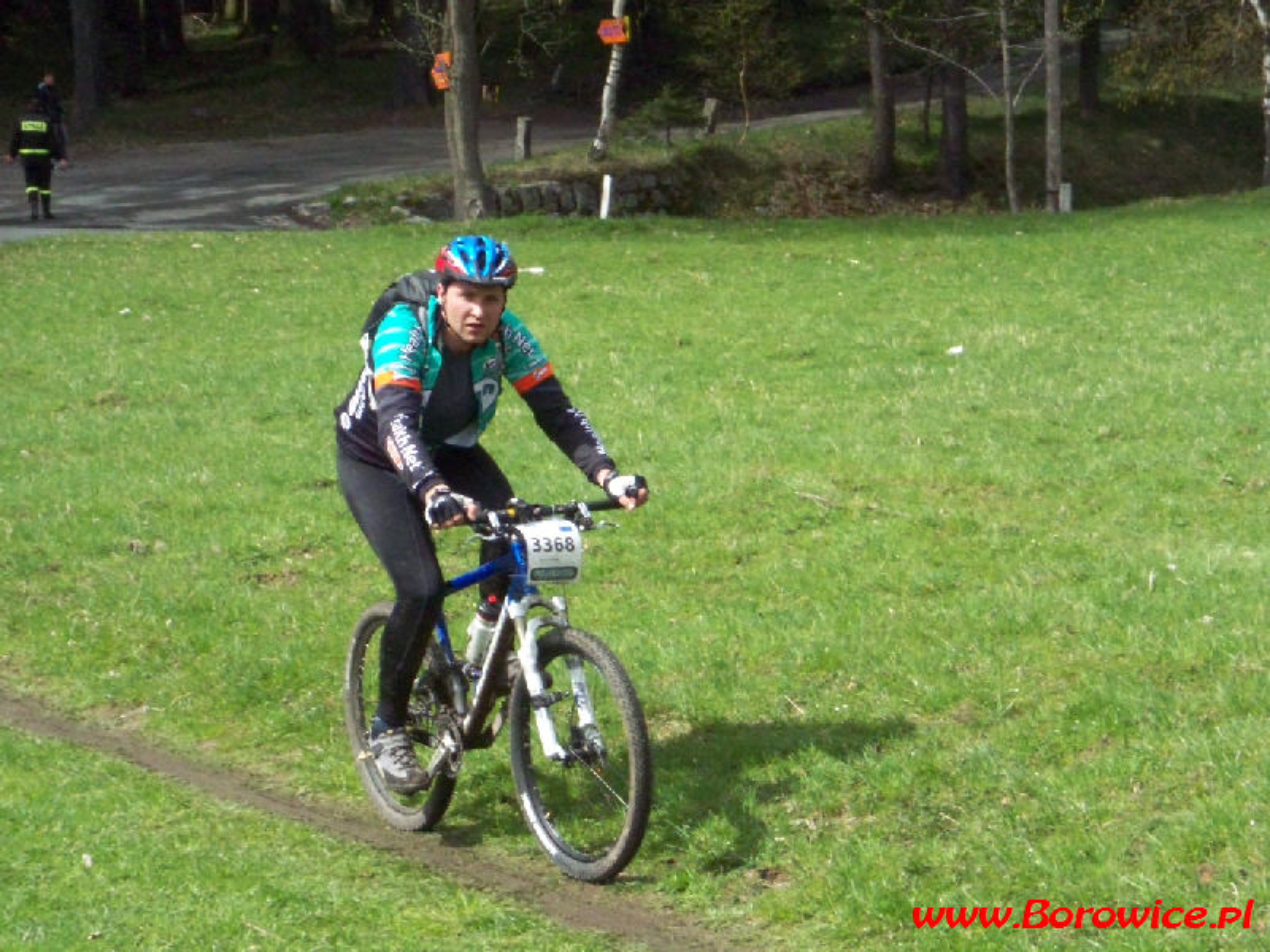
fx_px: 4293
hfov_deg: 16.8
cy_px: 476
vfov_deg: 12.7
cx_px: 635
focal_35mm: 117
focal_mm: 19.2
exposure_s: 1/800
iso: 400
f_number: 8
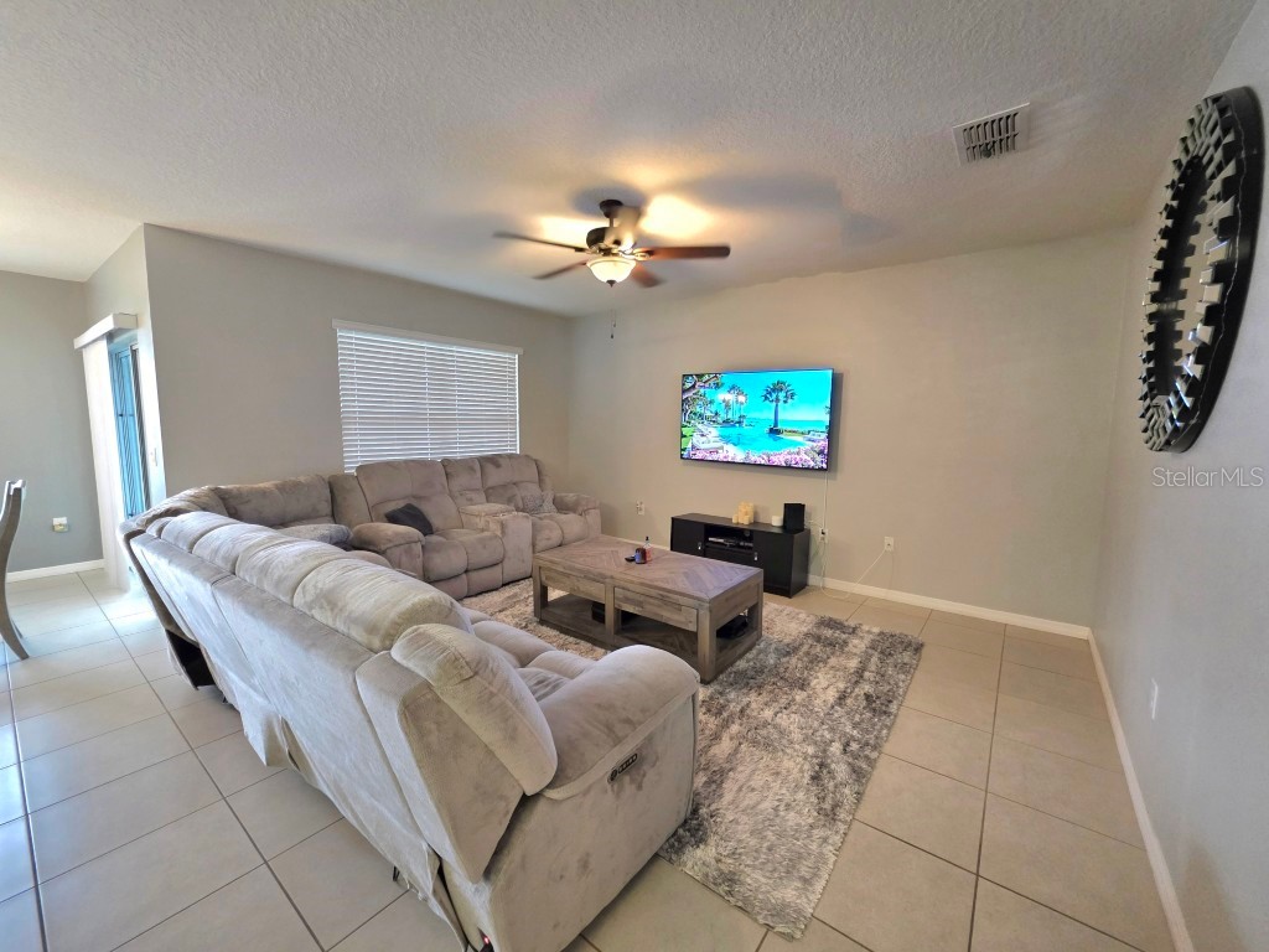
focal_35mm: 13
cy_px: 476
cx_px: 634
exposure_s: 1/60.2
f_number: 1.9
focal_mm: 2.2
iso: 500
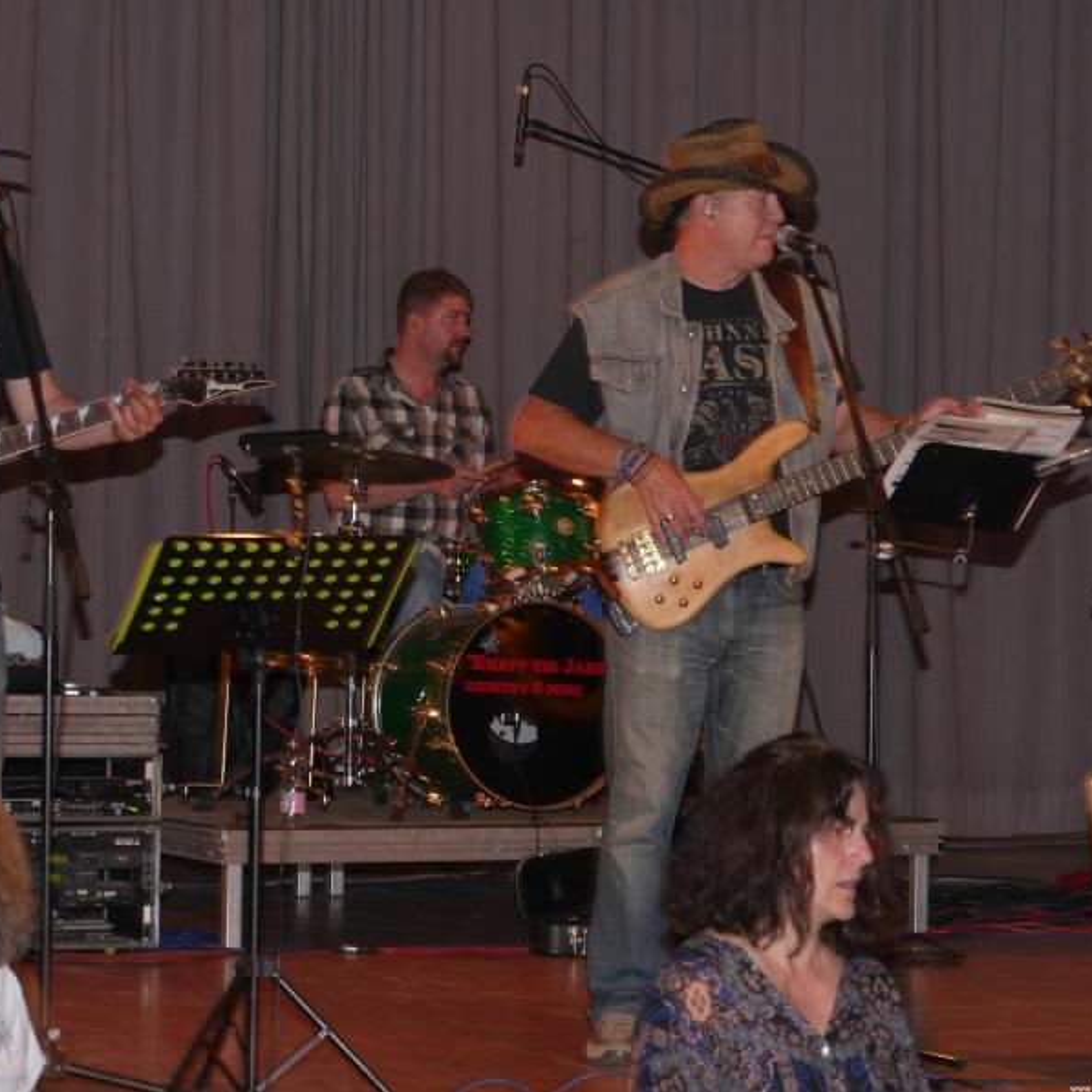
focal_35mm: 128
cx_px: 426
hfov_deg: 13.6
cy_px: 545
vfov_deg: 13.6
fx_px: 4568
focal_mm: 54
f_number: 5.6
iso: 200
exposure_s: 1/8
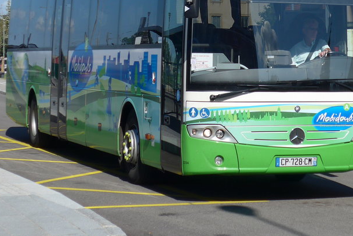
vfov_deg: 11.2
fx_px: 1186
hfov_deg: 16.8
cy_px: -2
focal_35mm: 121
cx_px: 265
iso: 80
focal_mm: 12
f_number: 3.5
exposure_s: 1/1600
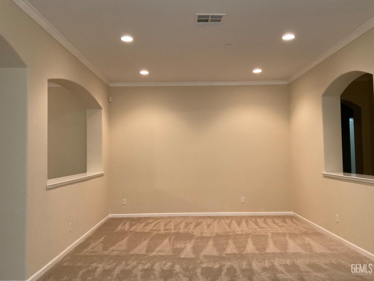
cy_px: 140
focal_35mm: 29
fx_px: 313
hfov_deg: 61.7
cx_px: 187
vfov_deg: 48.2
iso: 250
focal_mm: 3
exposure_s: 1/60
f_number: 1.8
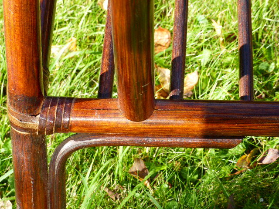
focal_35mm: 147
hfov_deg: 13.4
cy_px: 104
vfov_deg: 10.1
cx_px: 140
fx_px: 1185
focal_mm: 26.5
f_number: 4
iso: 100
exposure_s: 1/200
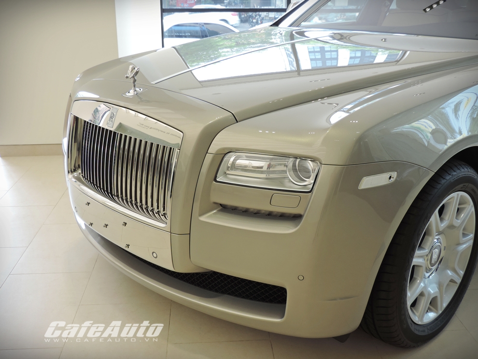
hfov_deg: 46.8
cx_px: 239
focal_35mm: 40
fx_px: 552
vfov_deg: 36.0
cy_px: 180
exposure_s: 1/40
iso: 80
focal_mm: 7.1
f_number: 3.3
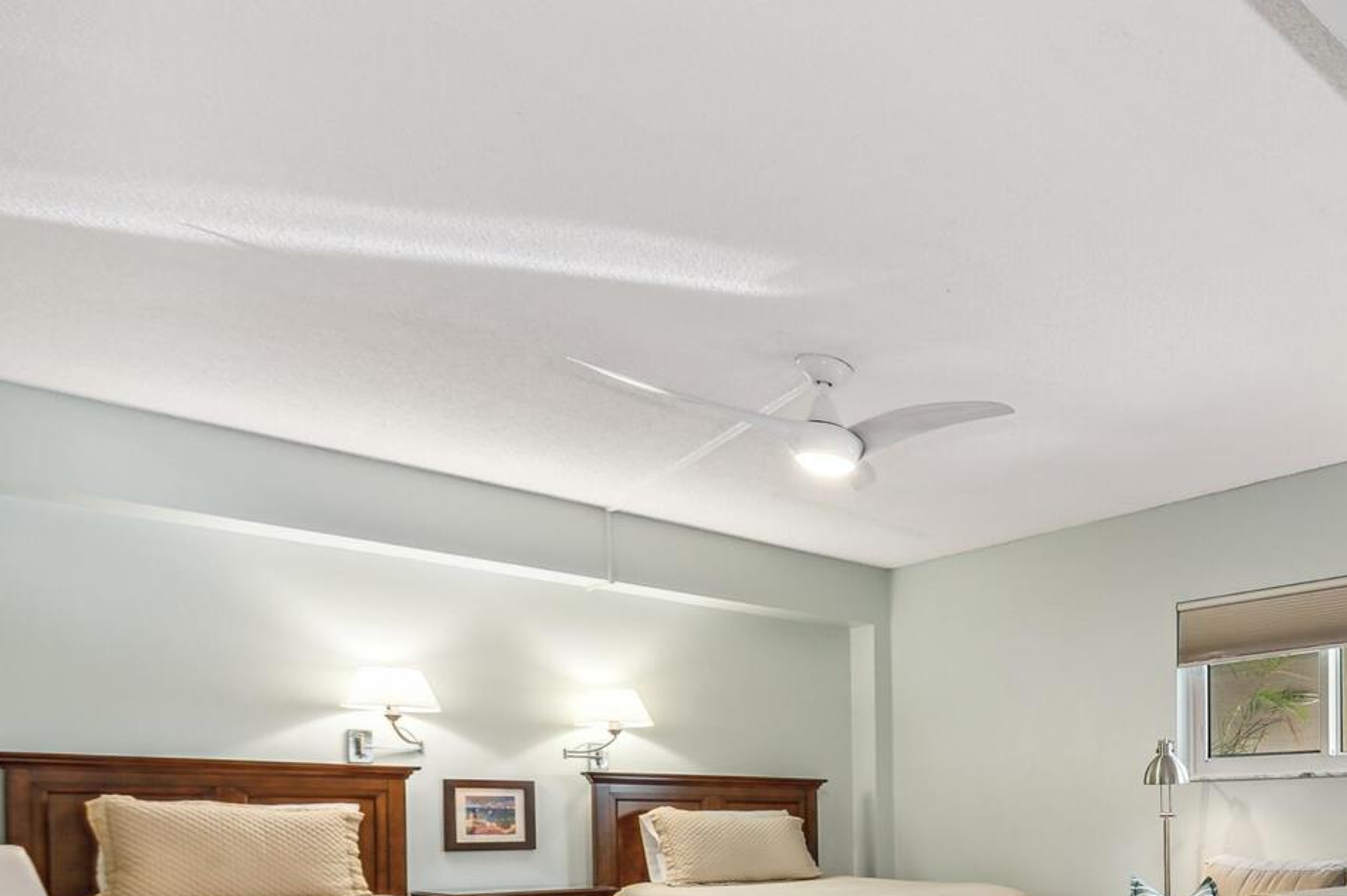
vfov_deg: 44.3
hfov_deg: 51.8
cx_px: 1407
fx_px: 972
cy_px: 833
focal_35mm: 26
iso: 100
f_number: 8
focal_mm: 12
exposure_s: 1/25
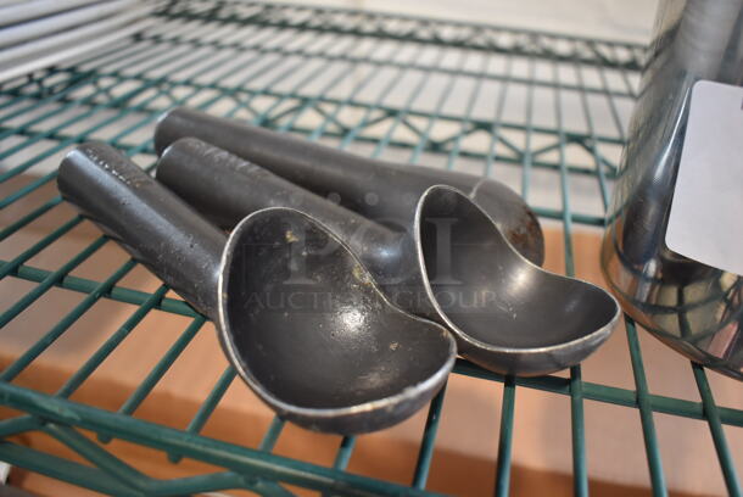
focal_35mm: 30
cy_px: 248
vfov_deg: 43.7
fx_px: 620
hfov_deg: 61.9
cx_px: 372
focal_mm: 20
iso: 900
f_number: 4
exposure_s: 1/60
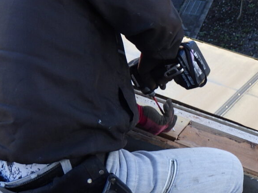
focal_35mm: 74
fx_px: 552
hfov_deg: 26.1
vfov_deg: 19.9
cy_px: 112
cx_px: 187
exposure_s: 1/125
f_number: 4.2
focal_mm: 7.5
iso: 125
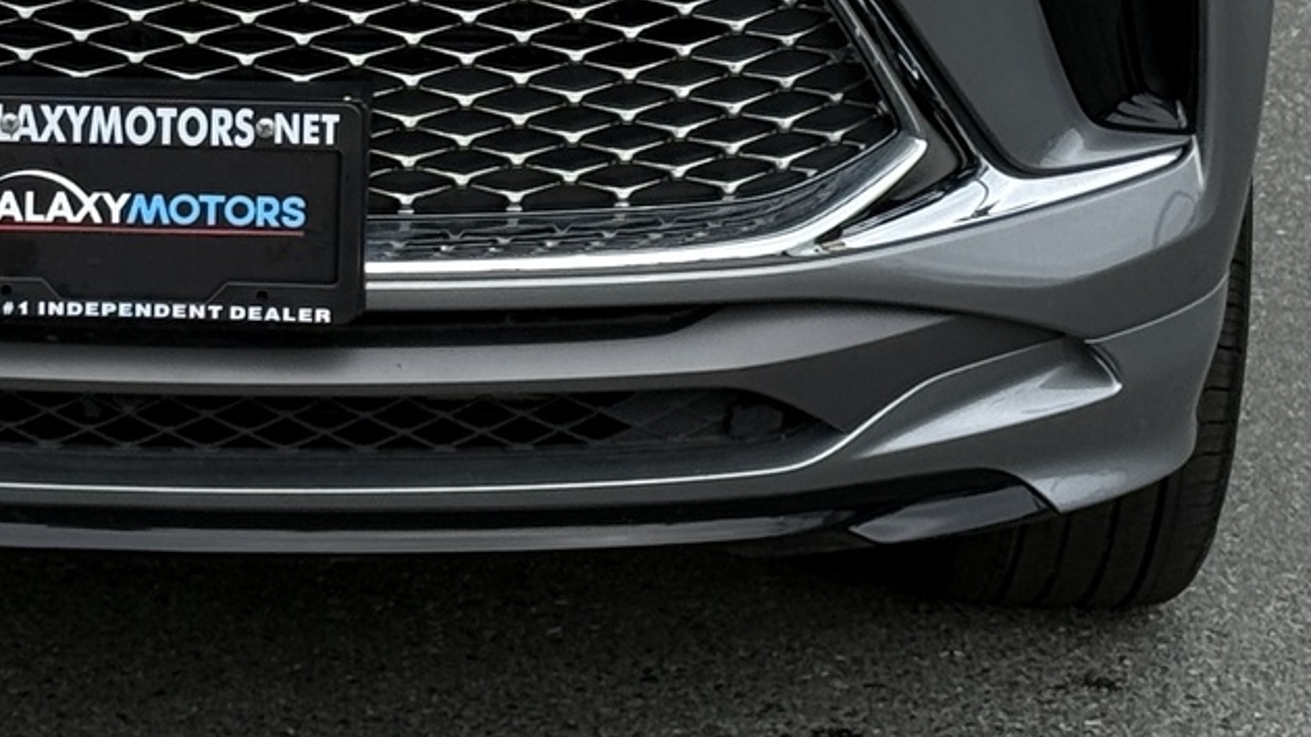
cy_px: -275
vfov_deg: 7.1
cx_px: 48
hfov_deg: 12.5
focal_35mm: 170
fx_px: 5908
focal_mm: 6.76
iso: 64
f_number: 1.78
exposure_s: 1/2146
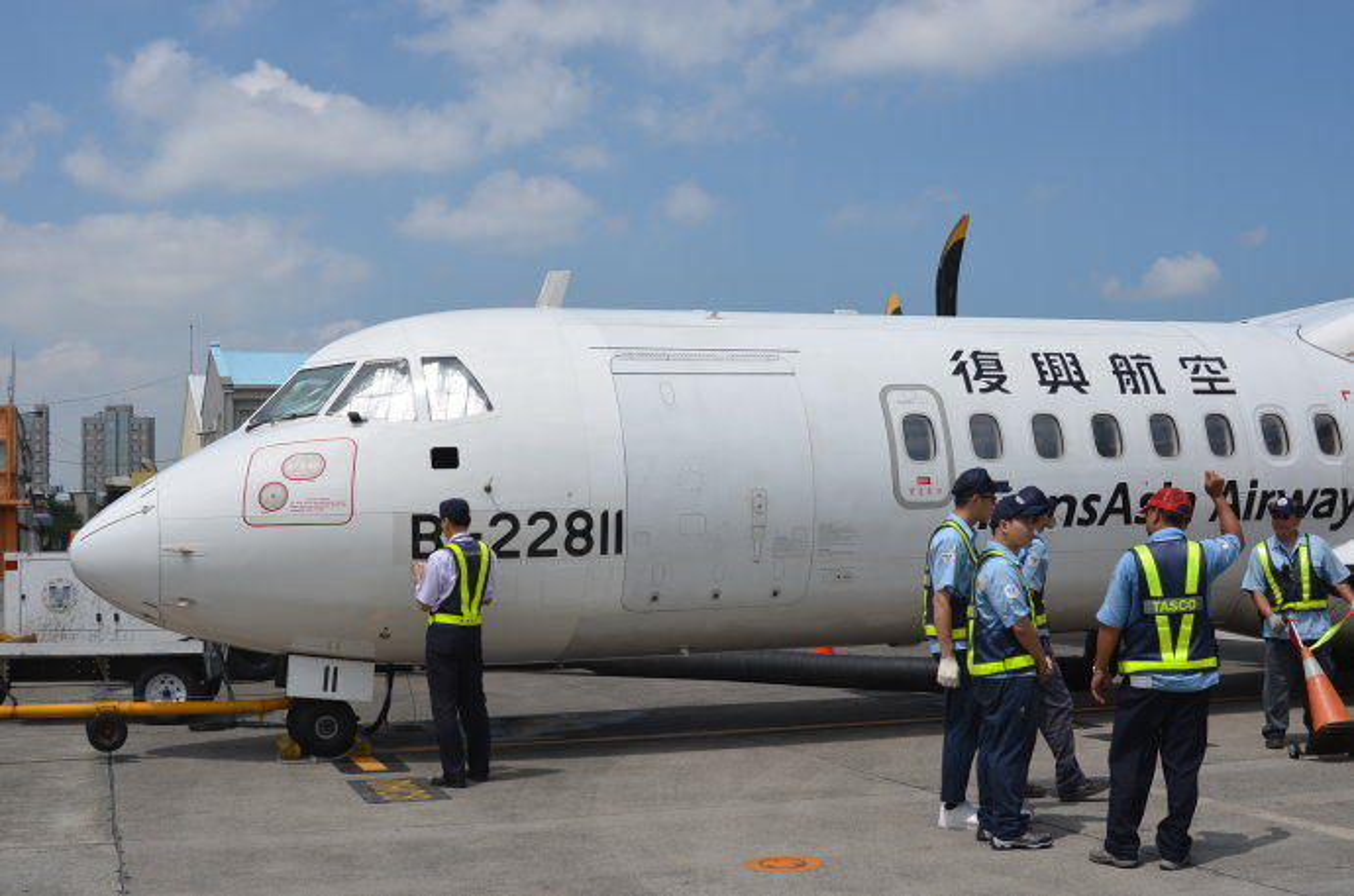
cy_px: 448
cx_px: 677
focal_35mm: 42
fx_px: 1576
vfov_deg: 31.8
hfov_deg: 46.5
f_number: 8
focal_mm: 28
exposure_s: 1/800
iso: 100
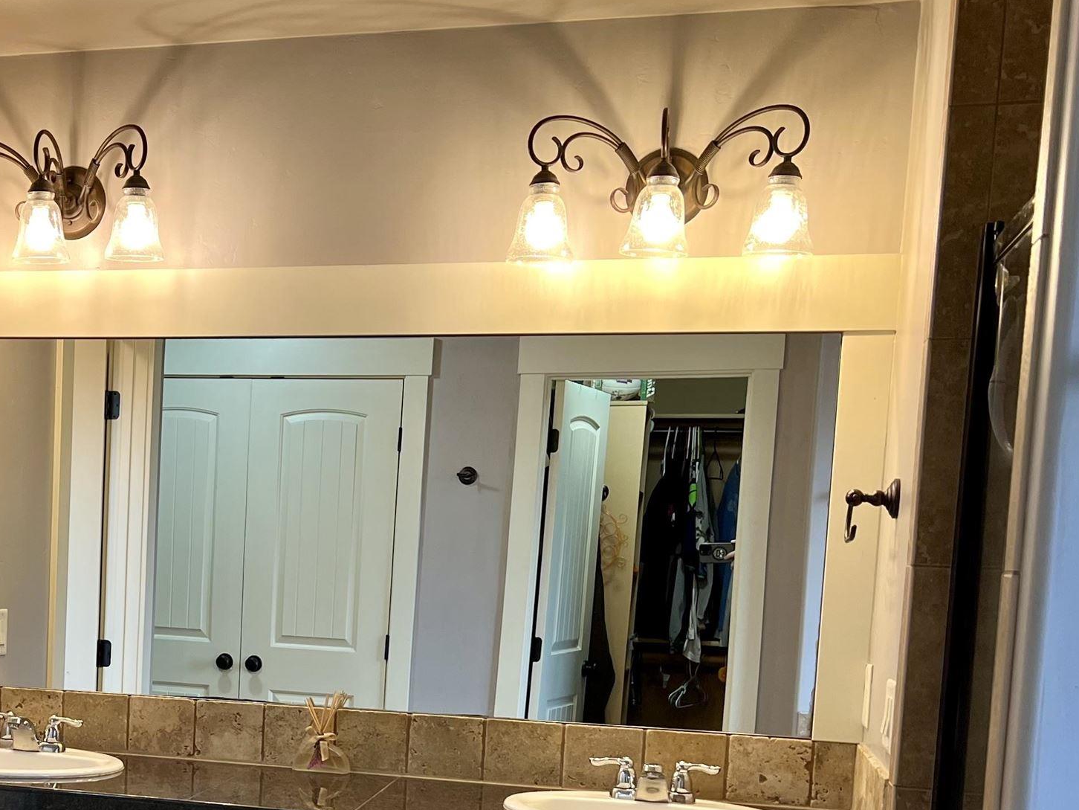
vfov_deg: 26.0
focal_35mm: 55
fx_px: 1714
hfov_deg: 33.2
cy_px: 669
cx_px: 113
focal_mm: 5.7
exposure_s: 1/60
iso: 64
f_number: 1.5
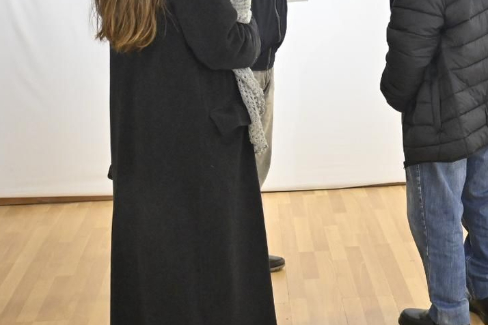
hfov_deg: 26.6
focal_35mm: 74
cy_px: 76
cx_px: 422
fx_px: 1003
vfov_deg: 18.3
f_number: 4
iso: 2500
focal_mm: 22
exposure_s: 1/200
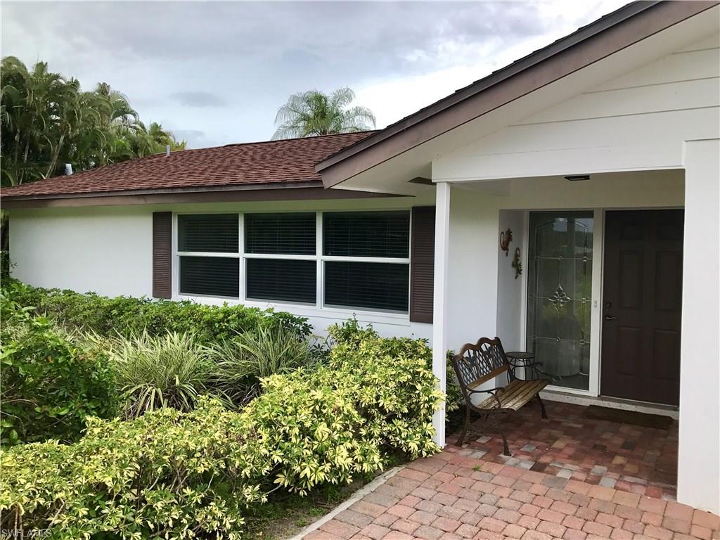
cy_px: 270
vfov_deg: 49.7
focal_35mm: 28
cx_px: 360
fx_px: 582
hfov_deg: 63.4
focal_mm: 3.99
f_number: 1.8
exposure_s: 1/606
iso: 20
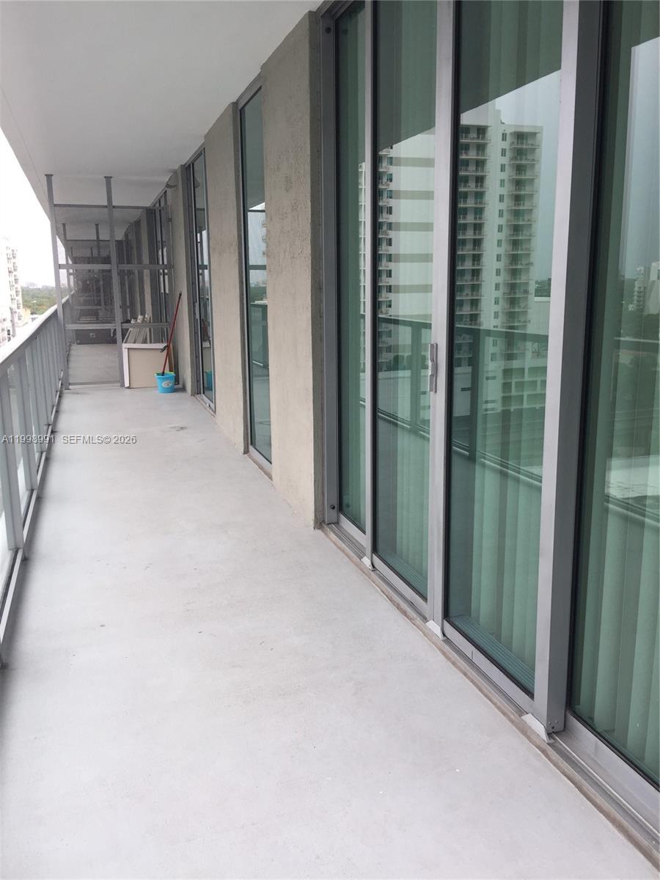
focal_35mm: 29
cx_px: 330
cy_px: 440
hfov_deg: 48.2
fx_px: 737
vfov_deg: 61.7
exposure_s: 1/309
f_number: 2.2
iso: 32
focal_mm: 4.15
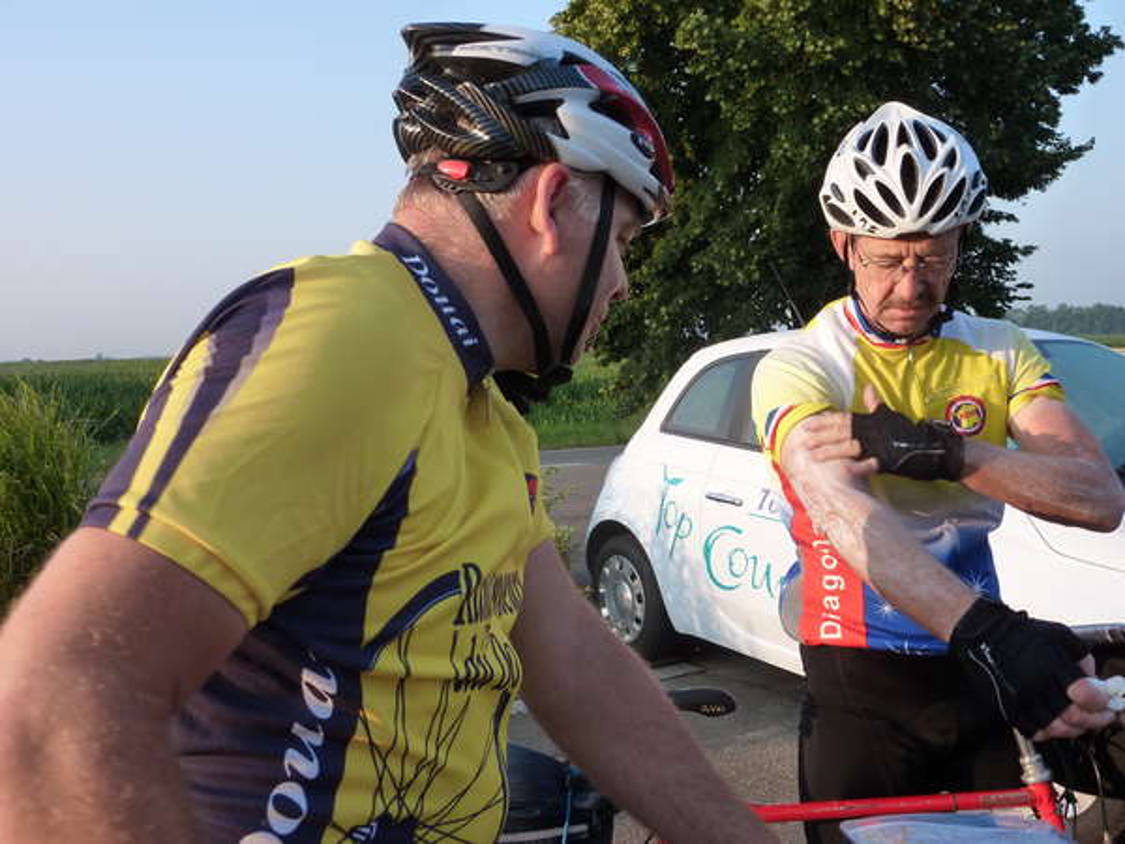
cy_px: 422
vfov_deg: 40.7
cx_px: 562
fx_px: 1137
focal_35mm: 35
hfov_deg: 52.6
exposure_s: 1/250
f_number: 4
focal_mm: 5.7
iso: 200
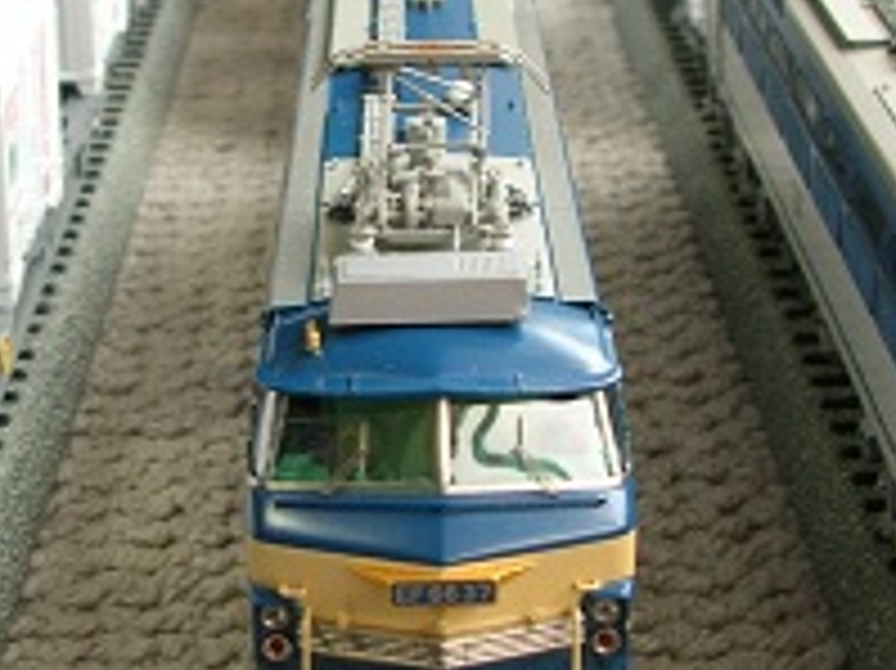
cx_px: 326
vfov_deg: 16.9
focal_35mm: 87
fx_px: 2251
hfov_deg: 22.5
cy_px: 236
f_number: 2.8
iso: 50
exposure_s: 1/19.2
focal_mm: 5.8
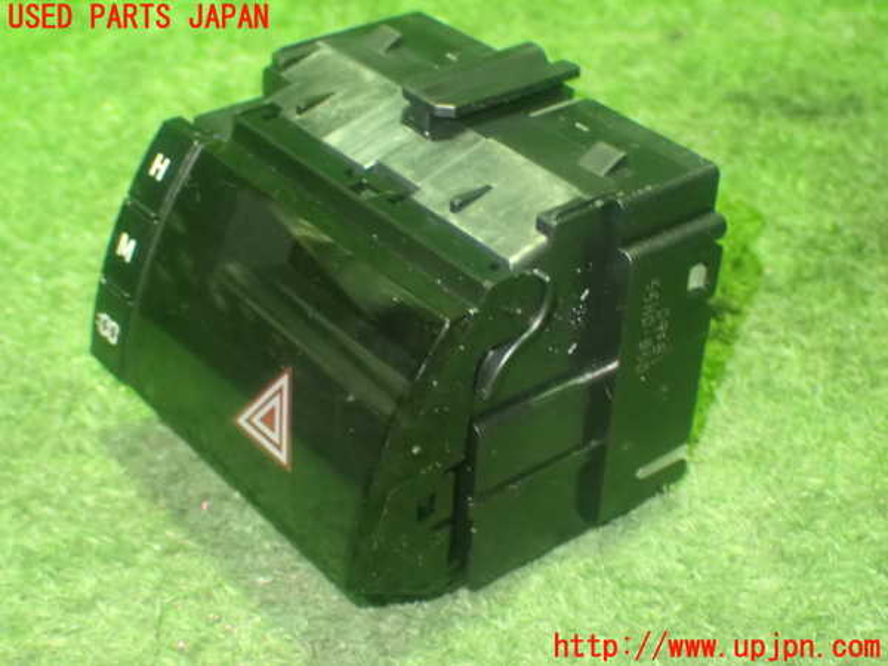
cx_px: 444
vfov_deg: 25.2
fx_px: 1488
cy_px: 333
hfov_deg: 33.2
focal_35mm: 58
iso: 1600
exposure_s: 1/15
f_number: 3.5
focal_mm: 10.35
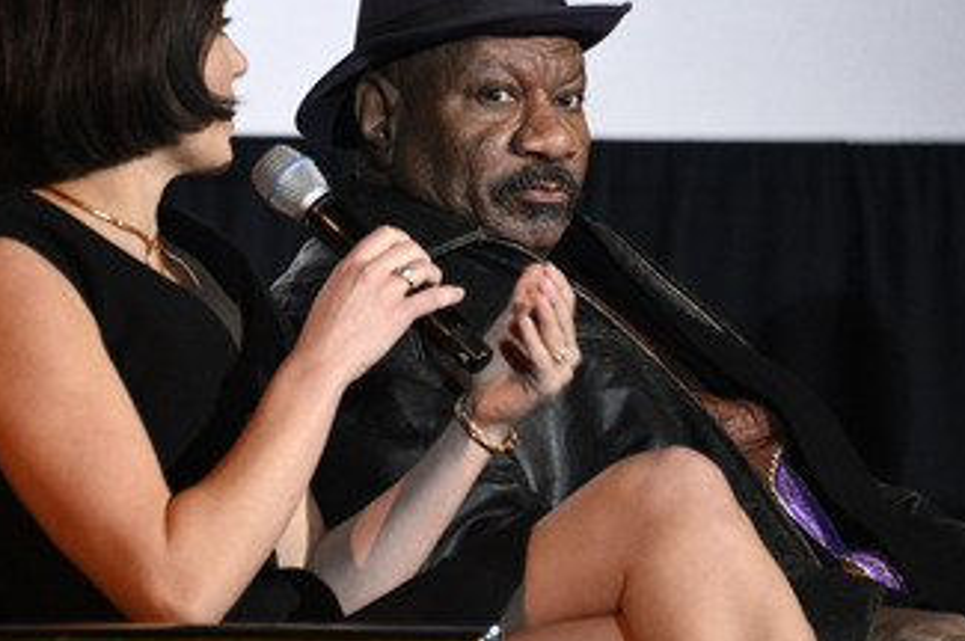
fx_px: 11140
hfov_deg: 5.0
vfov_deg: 3.3
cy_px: 246
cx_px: 325
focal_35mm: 416
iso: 10000
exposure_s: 1/160
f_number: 5.6
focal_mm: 300
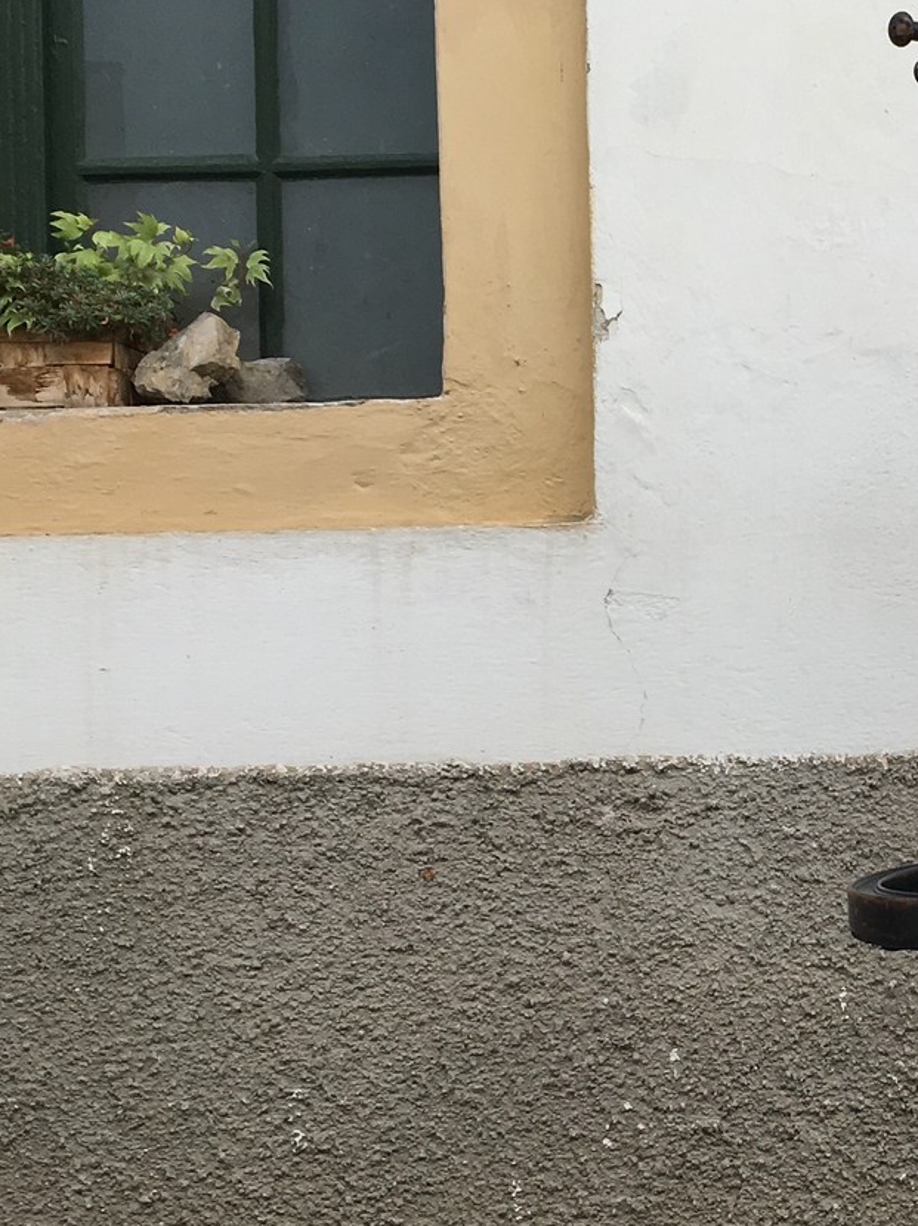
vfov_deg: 27.8
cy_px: 666
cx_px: 1092
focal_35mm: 70
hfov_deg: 19.8
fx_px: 2477
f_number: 2.2
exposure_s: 1/382
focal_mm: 4.15
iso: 25
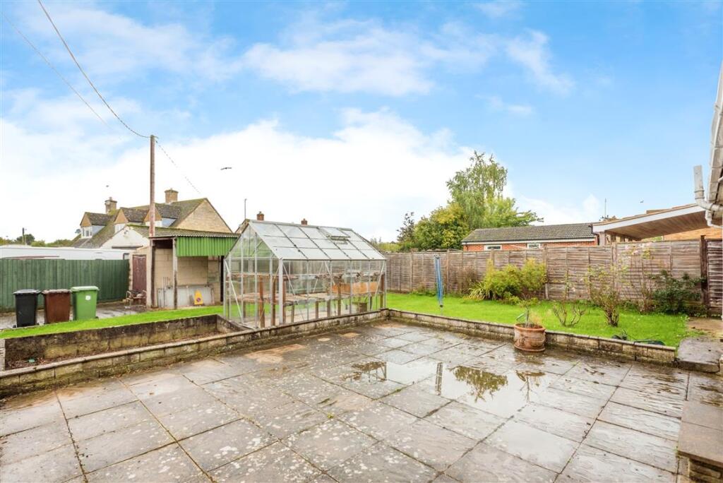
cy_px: 242
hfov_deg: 93.2
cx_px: 362
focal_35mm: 17
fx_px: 342
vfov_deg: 70.5
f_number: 7.1
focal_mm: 17
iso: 200
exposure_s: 1/250
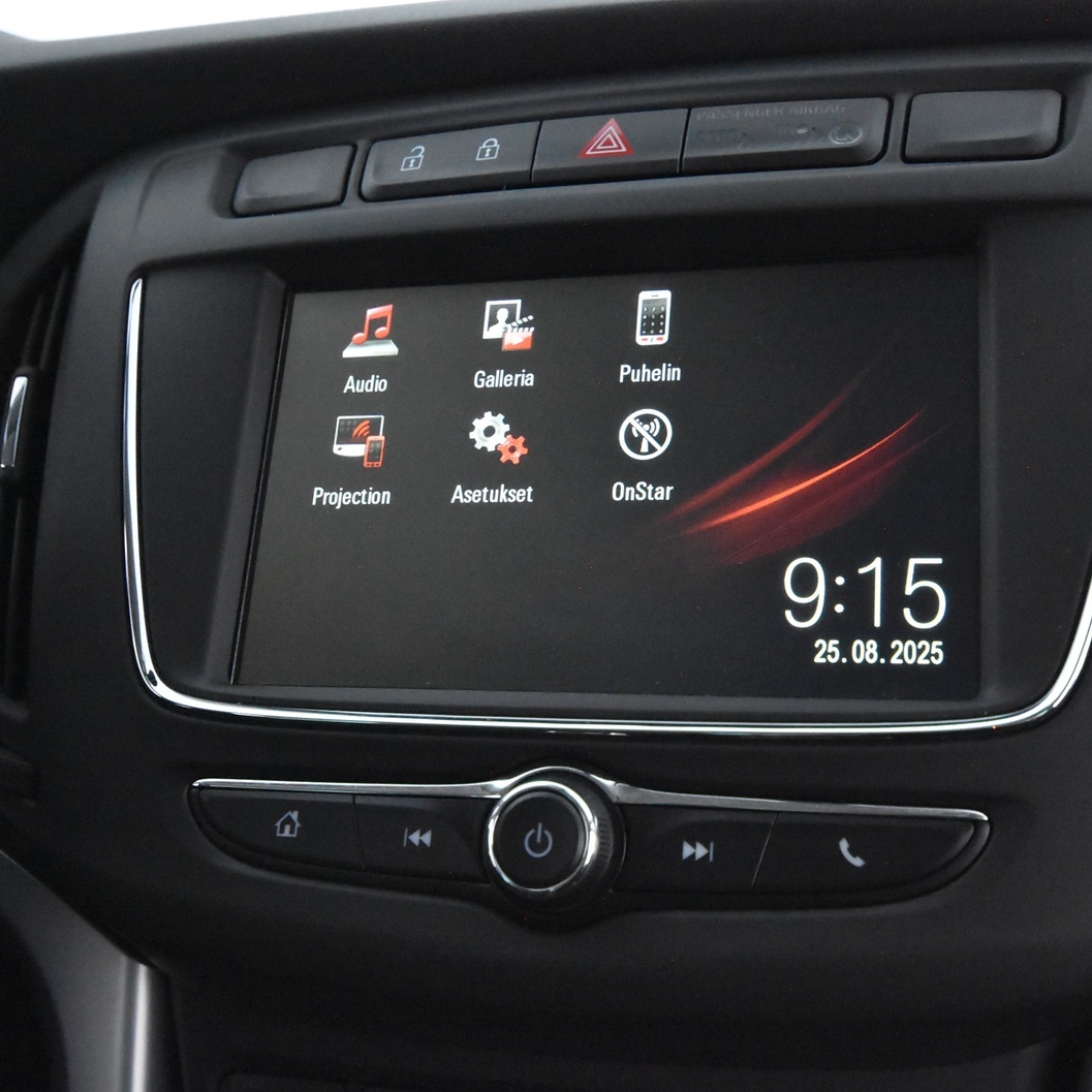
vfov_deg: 42.8
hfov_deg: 42.6
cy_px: 553
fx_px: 1392
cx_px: 660
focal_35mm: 39
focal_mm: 20
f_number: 5.6
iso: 10000
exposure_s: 1/60
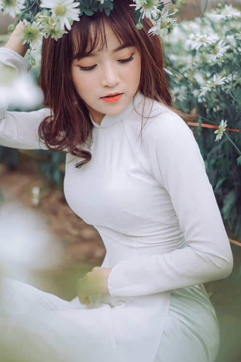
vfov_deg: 31.4
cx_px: 112
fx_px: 643
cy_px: 162
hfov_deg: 21.2
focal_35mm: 64
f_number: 1.8
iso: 100
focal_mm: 50
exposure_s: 1/1600
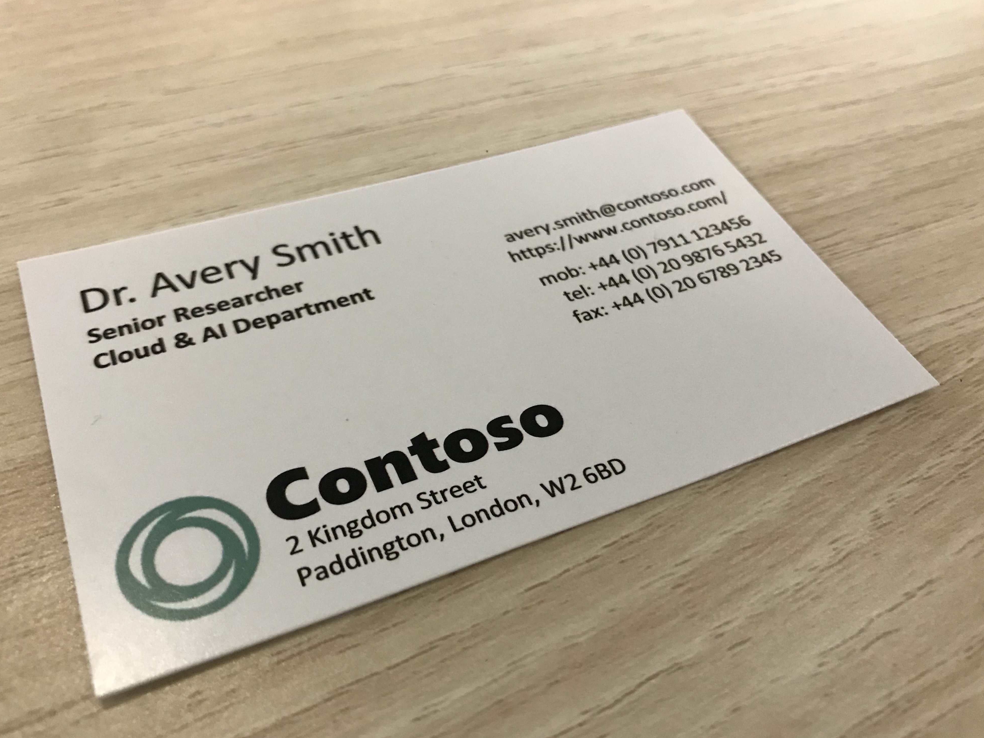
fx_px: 824
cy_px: 378
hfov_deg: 61.7
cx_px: 480
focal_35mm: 29
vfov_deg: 48.2
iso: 100
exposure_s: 1/15
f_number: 1.8
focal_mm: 3.99
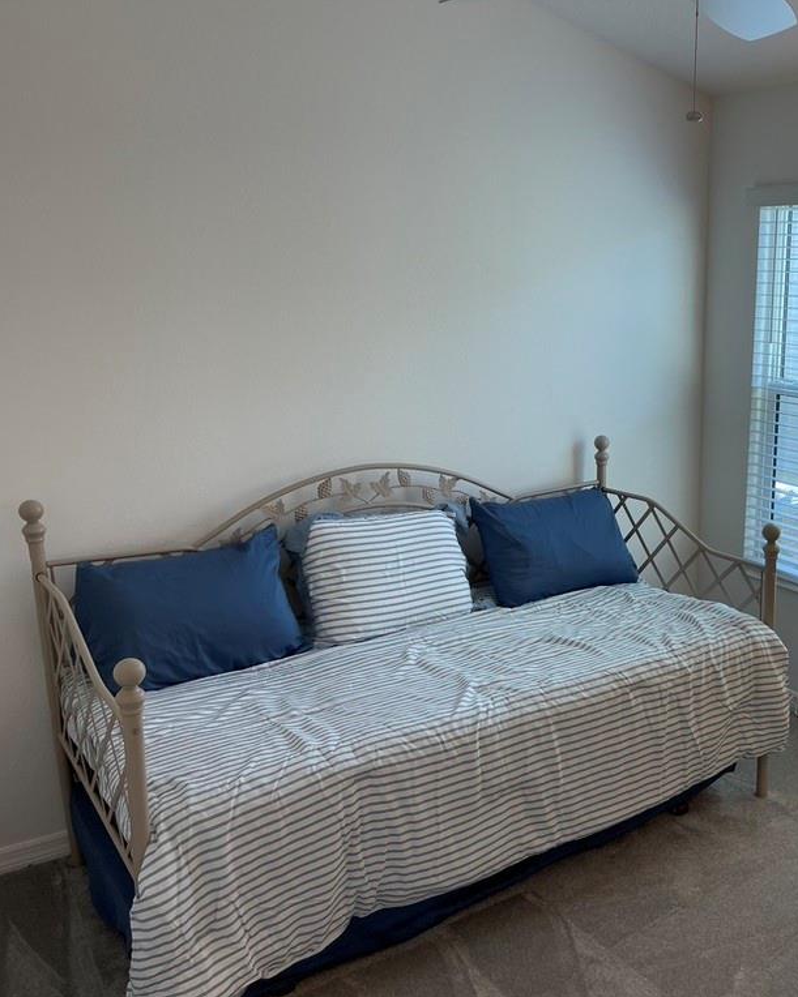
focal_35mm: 34
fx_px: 1004
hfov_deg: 41.8
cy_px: 498
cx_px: 615
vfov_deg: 52.9
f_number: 1.6
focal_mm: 5.1
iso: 64
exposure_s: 1/120
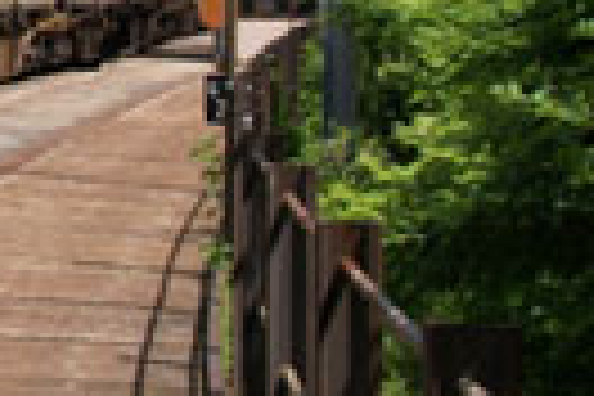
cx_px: -659
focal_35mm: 219
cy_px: -238
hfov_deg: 8.8
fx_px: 3613
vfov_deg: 6.2
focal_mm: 30
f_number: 5.6
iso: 100
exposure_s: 1/500
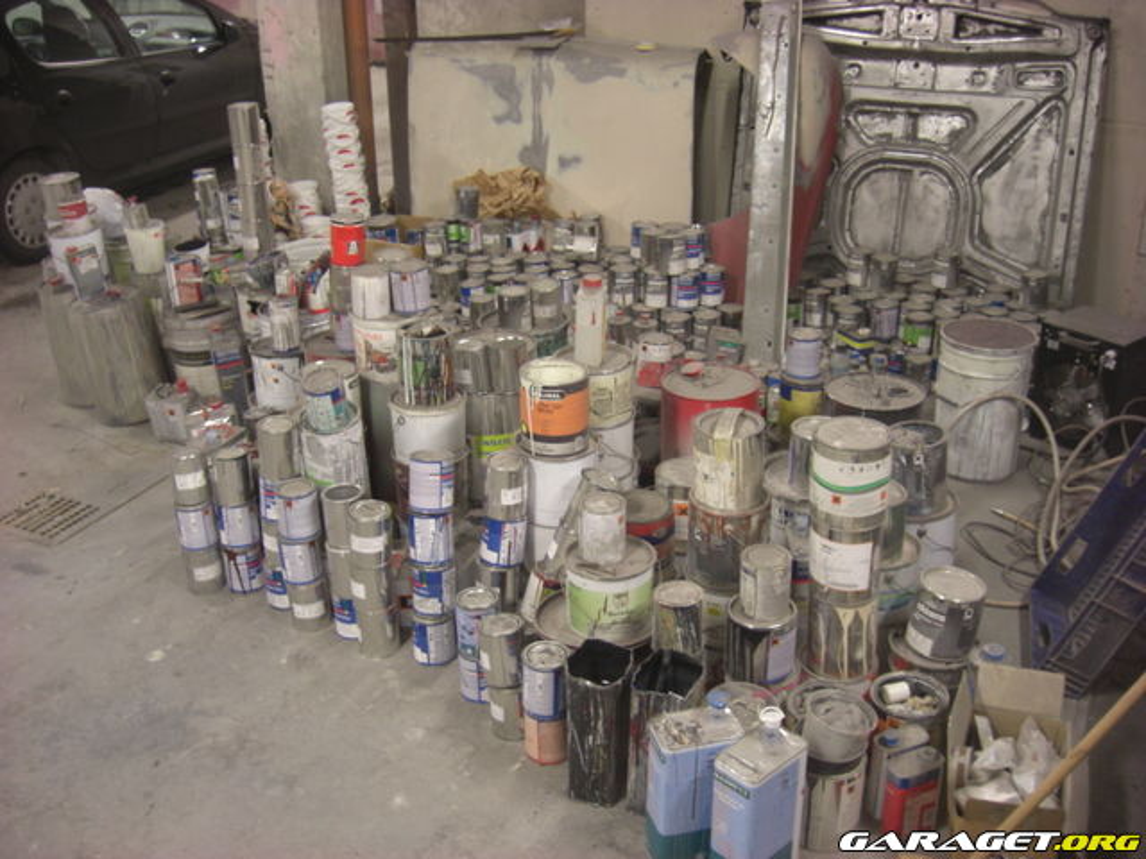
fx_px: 1258
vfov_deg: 37.7
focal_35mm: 38
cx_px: 573
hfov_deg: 49.0
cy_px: 430
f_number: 2.8
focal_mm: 7.9
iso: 200
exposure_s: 1/8
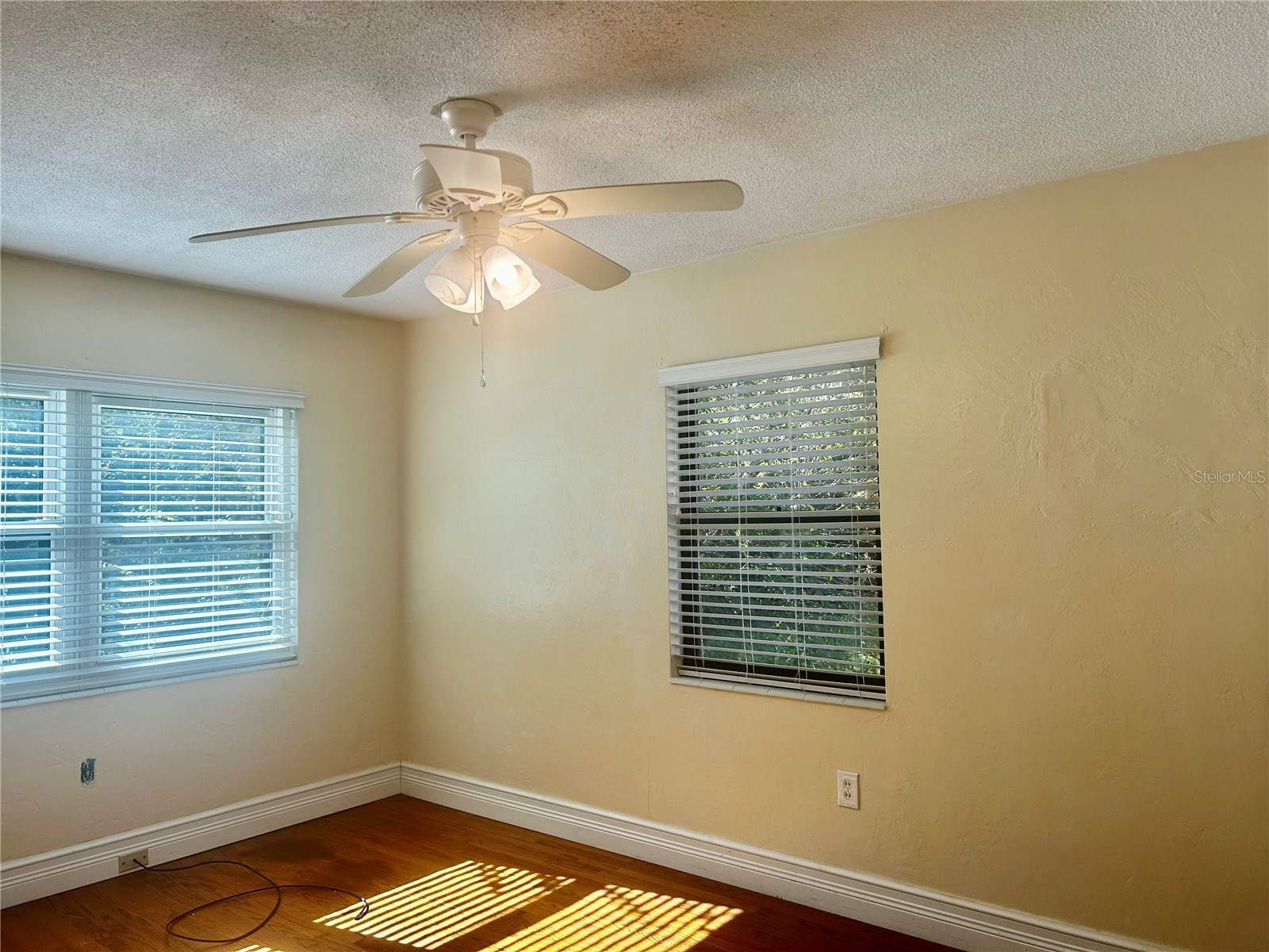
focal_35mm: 26
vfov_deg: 53.1
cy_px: 476
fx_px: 953
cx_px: 634
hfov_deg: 67.3
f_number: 1.5
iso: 40
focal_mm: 5.7
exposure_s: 1/228
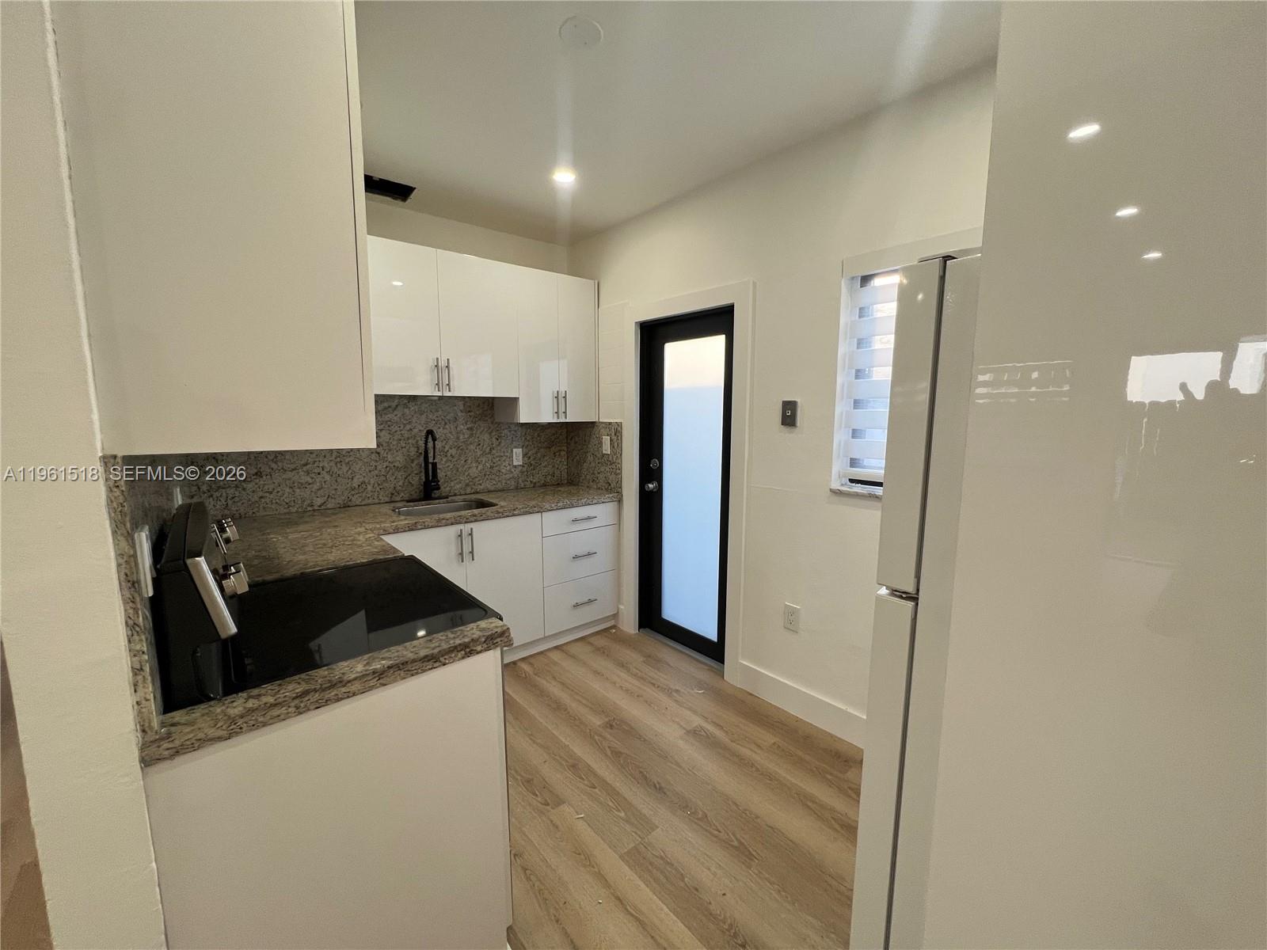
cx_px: 634
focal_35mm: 13
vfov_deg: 89.9
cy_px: 475
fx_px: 476
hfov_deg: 106.2
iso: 100
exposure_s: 1/120
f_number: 1.8
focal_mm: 1.57
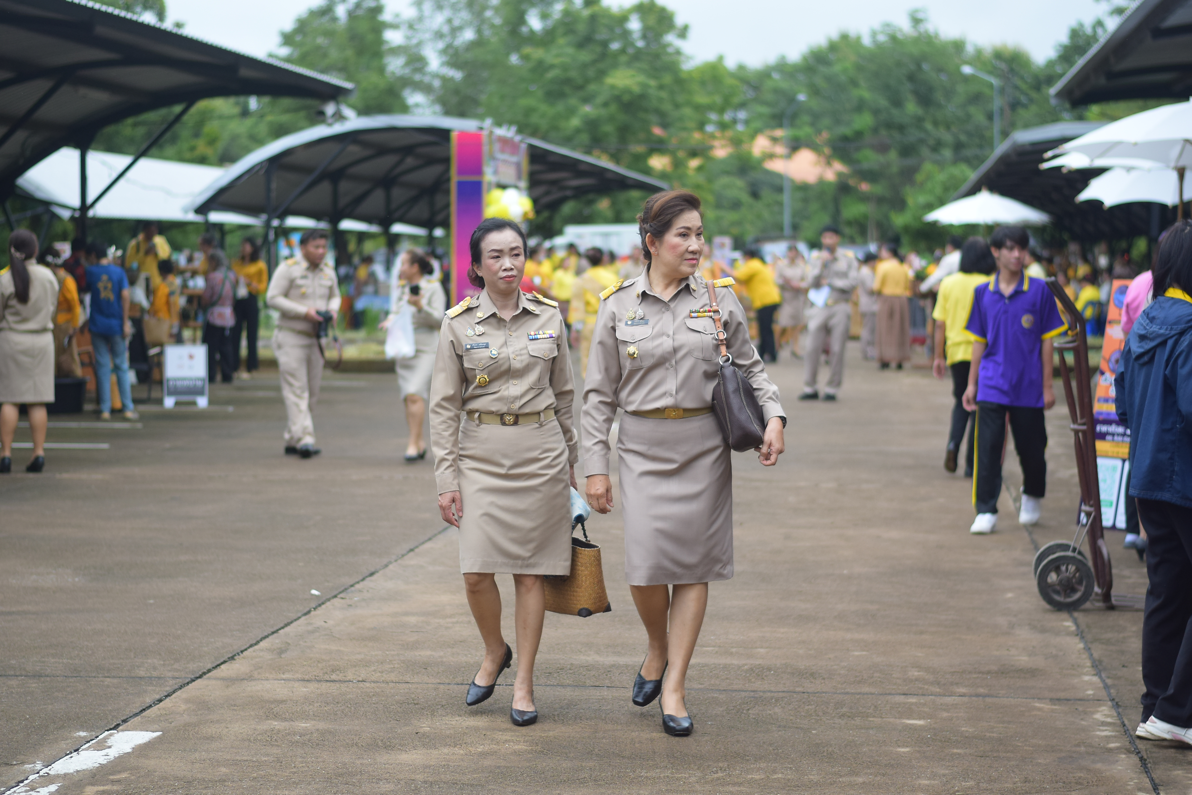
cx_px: 596
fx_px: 2484
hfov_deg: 27.0
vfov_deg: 18.2
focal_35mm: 75
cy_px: 398
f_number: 1.8
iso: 400
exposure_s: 1/3200
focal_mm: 50
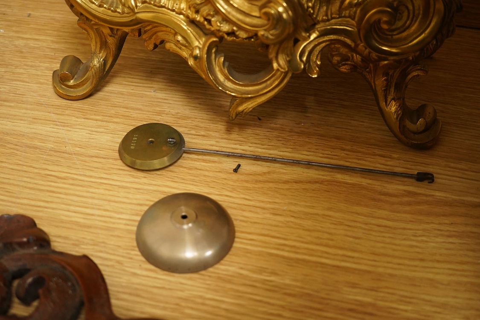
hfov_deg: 43.6
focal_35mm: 45
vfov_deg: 29.9
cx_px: 240
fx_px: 600
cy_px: 160
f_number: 4.5
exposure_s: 1/160
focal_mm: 30
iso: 2500
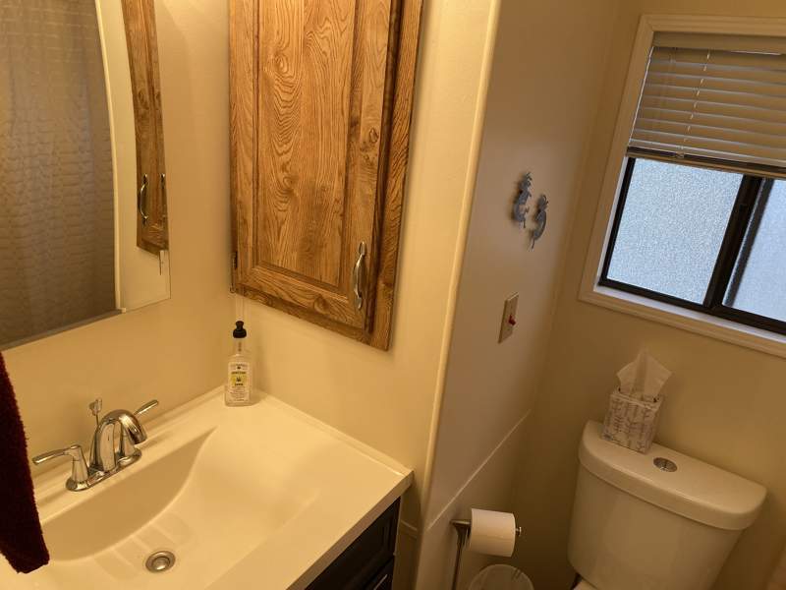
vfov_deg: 53.1
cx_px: 393
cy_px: 295
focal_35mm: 26
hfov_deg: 67.3
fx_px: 590
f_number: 1.8
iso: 80
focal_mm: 4.25
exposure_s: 1/120
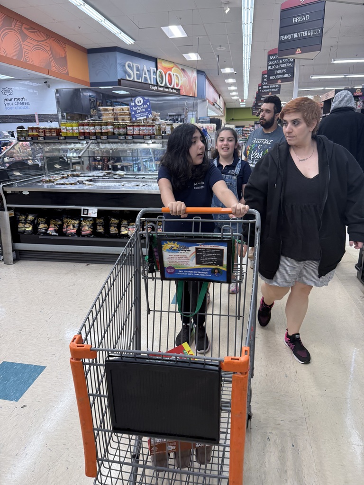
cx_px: 182
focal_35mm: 24
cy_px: 242
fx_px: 336
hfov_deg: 56.8
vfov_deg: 71.6
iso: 125
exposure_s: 1/120
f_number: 1.78
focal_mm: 6.76
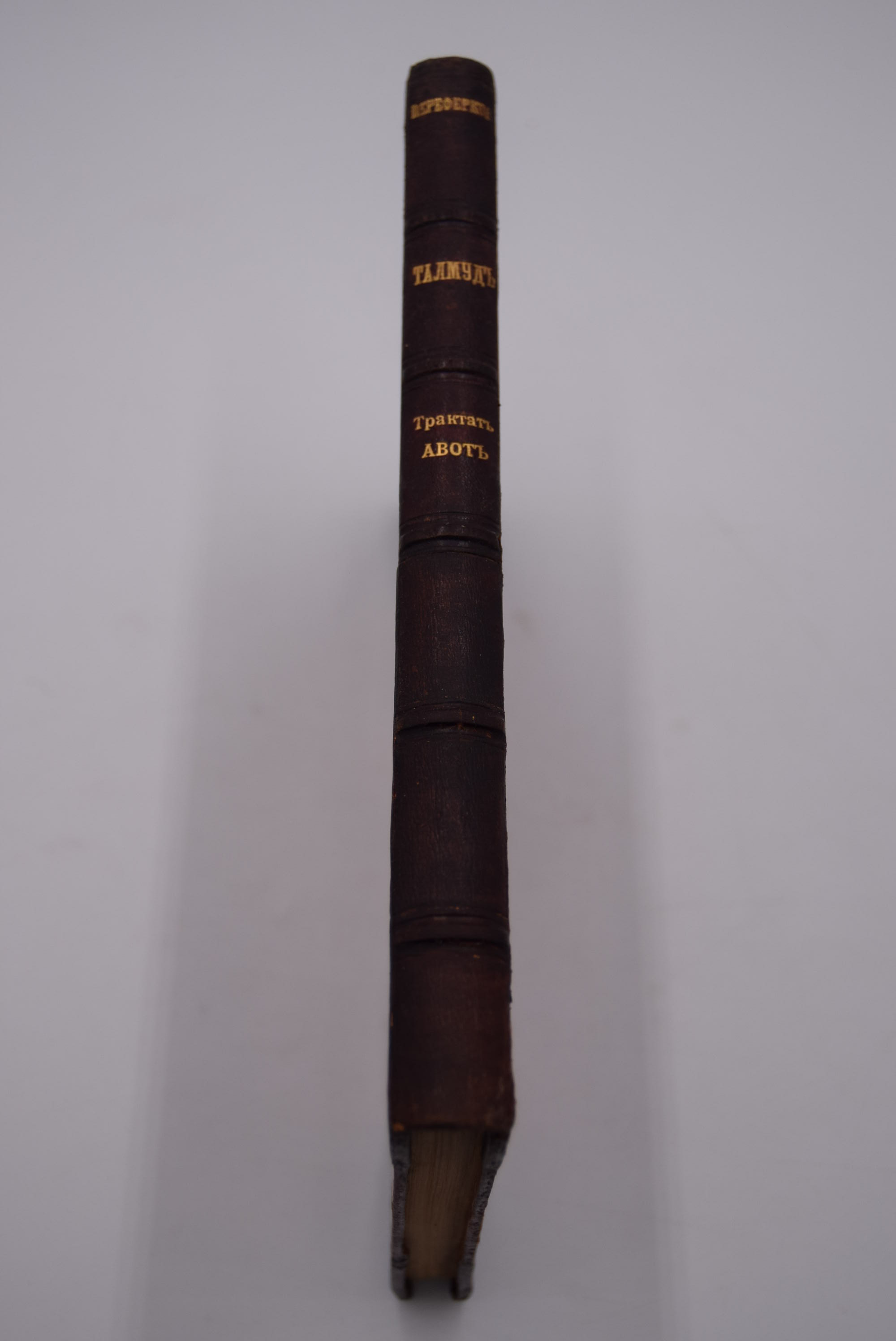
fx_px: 1733
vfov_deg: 42.3
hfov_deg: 29.0
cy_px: 670
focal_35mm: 46
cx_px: 448
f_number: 4.2
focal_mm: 31
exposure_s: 1/1000
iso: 400
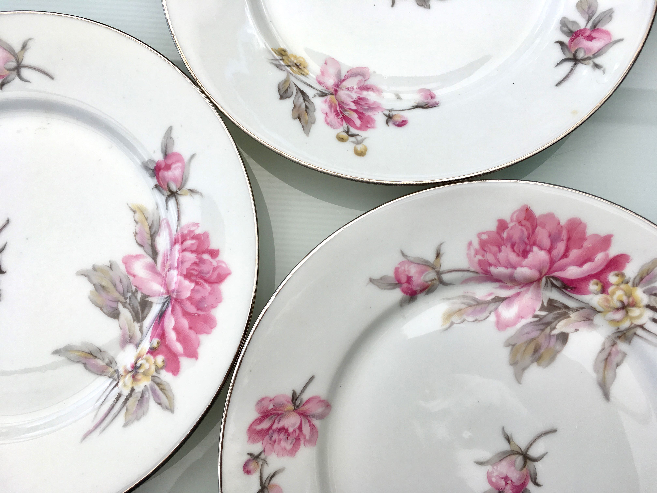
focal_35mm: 29
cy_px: 246
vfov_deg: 48.2
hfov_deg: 61.7
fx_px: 550
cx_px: 328
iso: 25
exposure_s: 1/1221
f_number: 2.2
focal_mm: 4.15
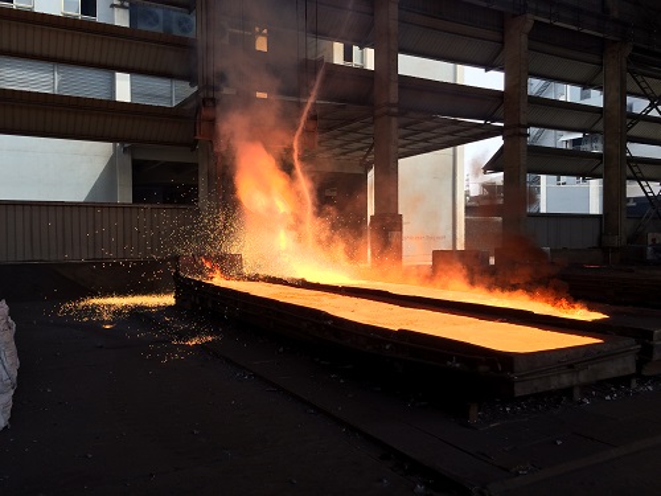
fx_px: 554
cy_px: 248
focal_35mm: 29
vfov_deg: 48.2
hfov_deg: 61.7
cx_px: 330
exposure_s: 1/855
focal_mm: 4.15
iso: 32
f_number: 2.2
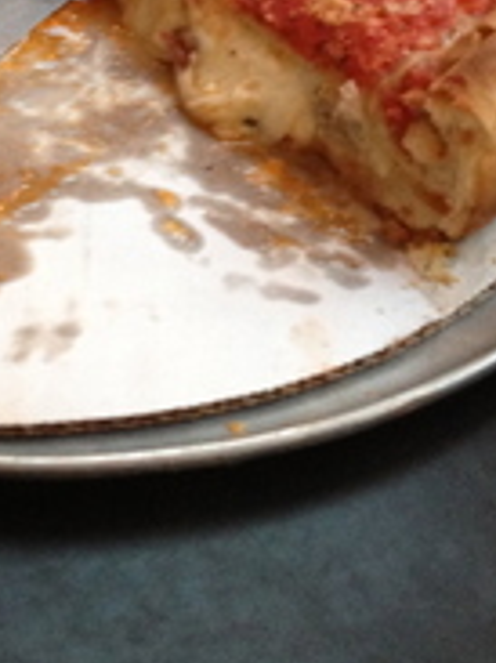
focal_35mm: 92
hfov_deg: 16.0
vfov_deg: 20.5
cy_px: -33
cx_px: 130
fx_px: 1760
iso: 200
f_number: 2.4
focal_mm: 4.28
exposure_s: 1/20
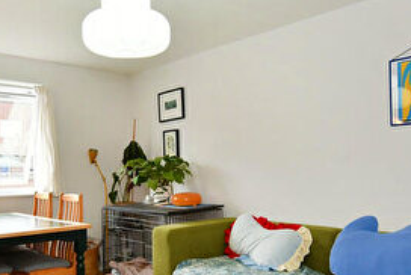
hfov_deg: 52.8
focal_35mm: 36
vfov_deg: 36.6
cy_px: 183
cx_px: 172
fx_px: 411
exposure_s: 1/15
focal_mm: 14
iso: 320
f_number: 8
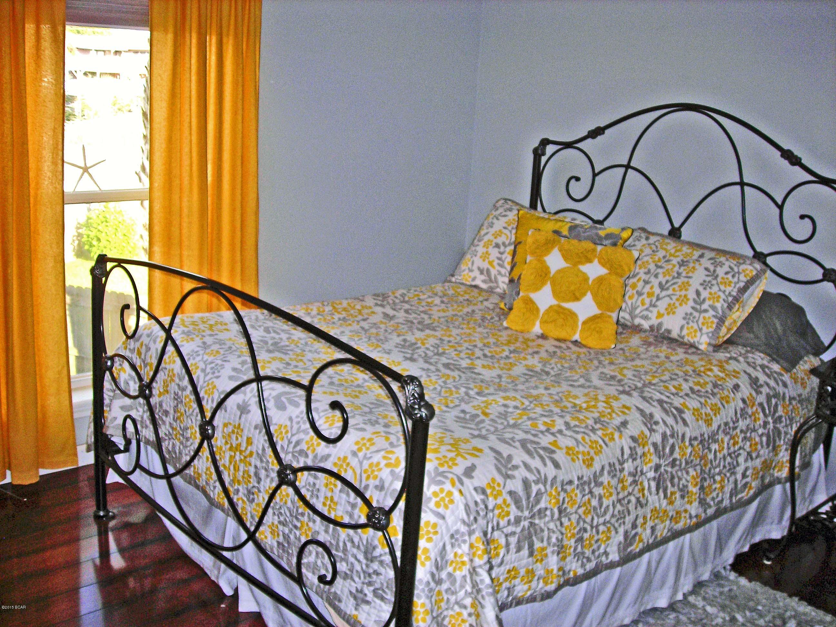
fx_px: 918
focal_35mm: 38
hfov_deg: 49.0
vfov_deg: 37.7
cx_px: 418
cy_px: 314
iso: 79
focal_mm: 6.3
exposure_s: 1/60.1
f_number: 3.2
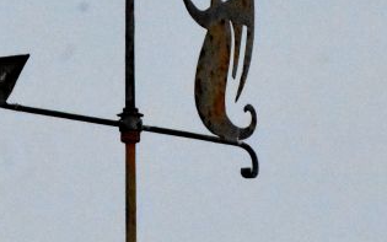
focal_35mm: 1491
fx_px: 15728
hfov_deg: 1.4
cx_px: 133
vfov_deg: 0.9
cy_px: -7
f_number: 16
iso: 20000
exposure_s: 1/4000
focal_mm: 300
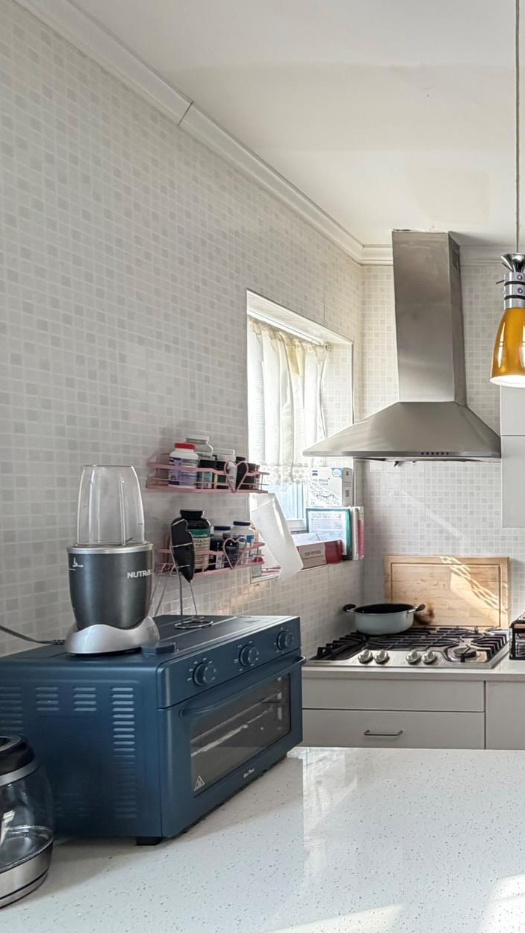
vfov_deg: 73.8
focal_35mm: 25
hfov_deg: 34.7
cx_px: 656
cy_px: 520
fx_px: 618
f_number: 2.2
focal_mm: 2.22
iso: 200
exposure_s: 1/121
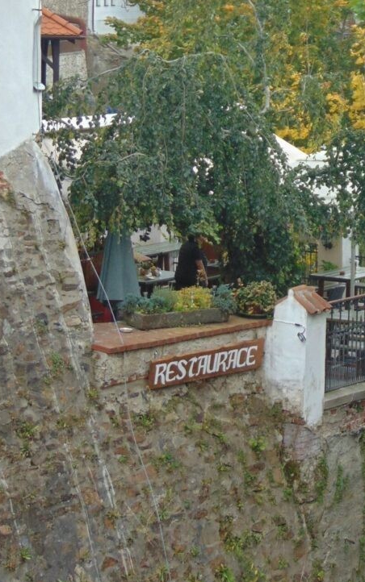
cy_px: 90
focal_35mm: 150
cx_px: 340
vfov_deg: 13.8
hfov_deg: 8.7
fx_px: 2385
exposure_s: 1/125
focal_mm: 12.8
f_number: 3.7
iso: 80
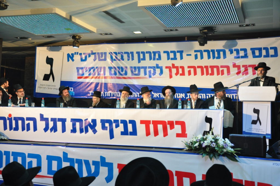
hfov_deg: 41.2
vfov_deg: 28.0
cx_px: 140
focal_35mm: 48
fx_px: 373
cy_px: 93
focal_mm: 32
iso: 1250
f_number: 5.6
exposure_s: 1/125
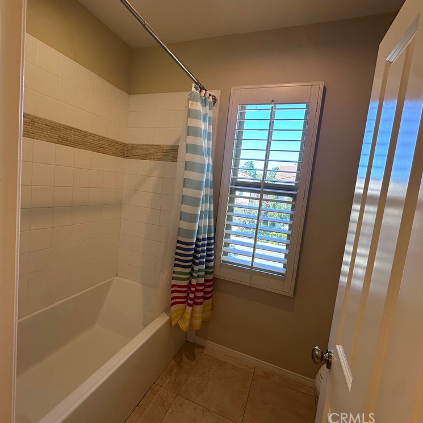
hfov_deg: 83.9
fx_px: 235
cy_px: 208
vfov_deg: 84.0
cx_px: 204
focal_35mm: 17
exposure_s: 1/120
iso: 80
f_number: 2.2
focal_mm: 2.22
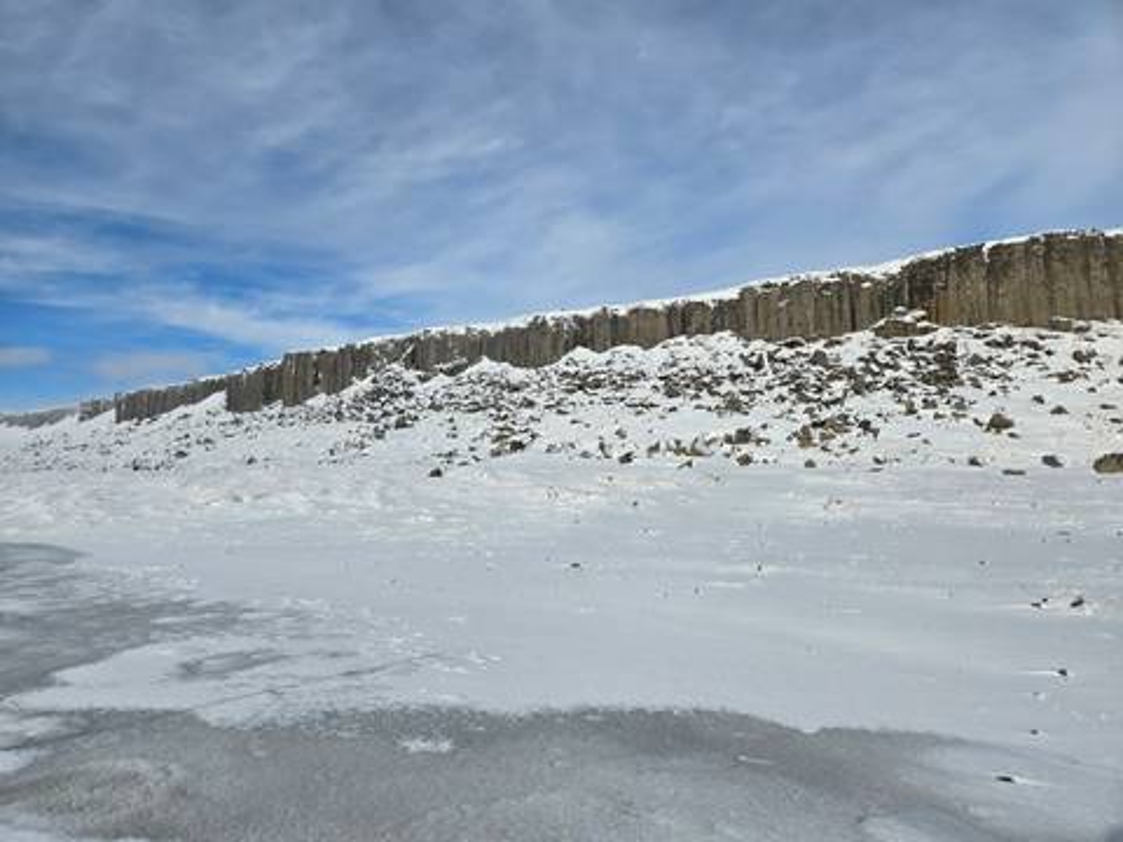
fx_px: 746
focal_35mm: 23
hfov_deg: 73.9
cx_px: 562
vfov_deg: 58.9
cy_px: 421
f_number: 1.8
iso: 25
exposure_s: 1/2921
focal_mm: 5.4
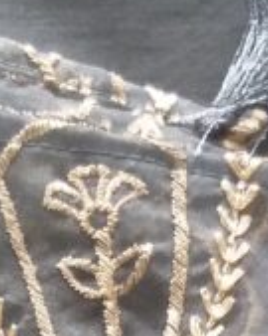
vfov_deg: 11.7
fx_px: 1528
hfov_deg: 10.0
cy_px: 577
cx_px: 187
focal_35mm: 154
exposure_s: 1/50
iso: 160
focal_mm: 3.93
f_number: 1.7
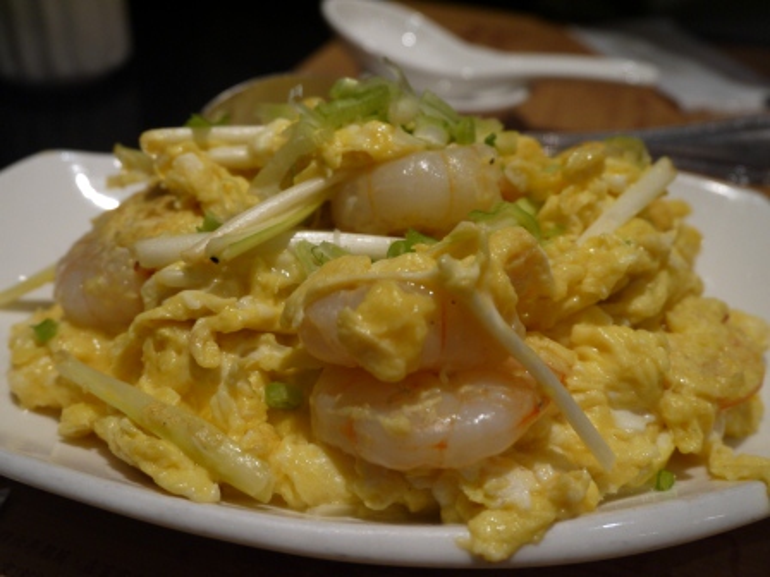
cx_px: 385
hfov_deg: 51.4
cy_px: 288
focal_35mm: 36
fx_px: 801
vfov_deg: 39.7
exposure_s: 1/60
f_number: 4.3
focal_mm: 18
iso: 400
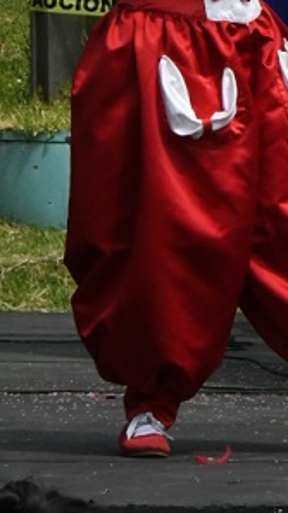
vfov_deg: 3.2
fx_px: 9059
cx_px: 654
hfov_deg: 1.8
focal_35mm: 667
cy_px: 249
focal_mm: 105
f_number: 18
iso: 2000
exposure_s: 1/1250
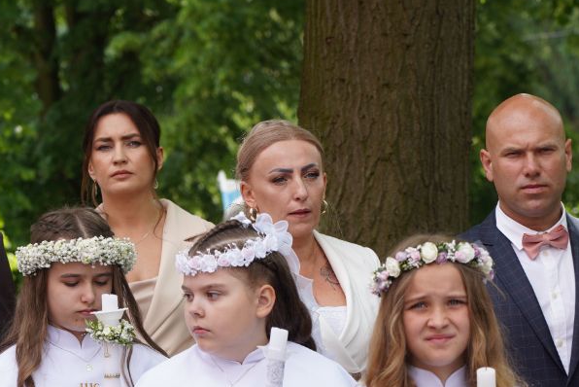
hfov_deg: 9.0
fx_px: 3685
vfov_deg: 6.0
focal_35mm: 229
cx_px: 258
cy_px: 382
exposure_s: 1/125
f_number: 6.3
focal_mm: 105
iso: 100
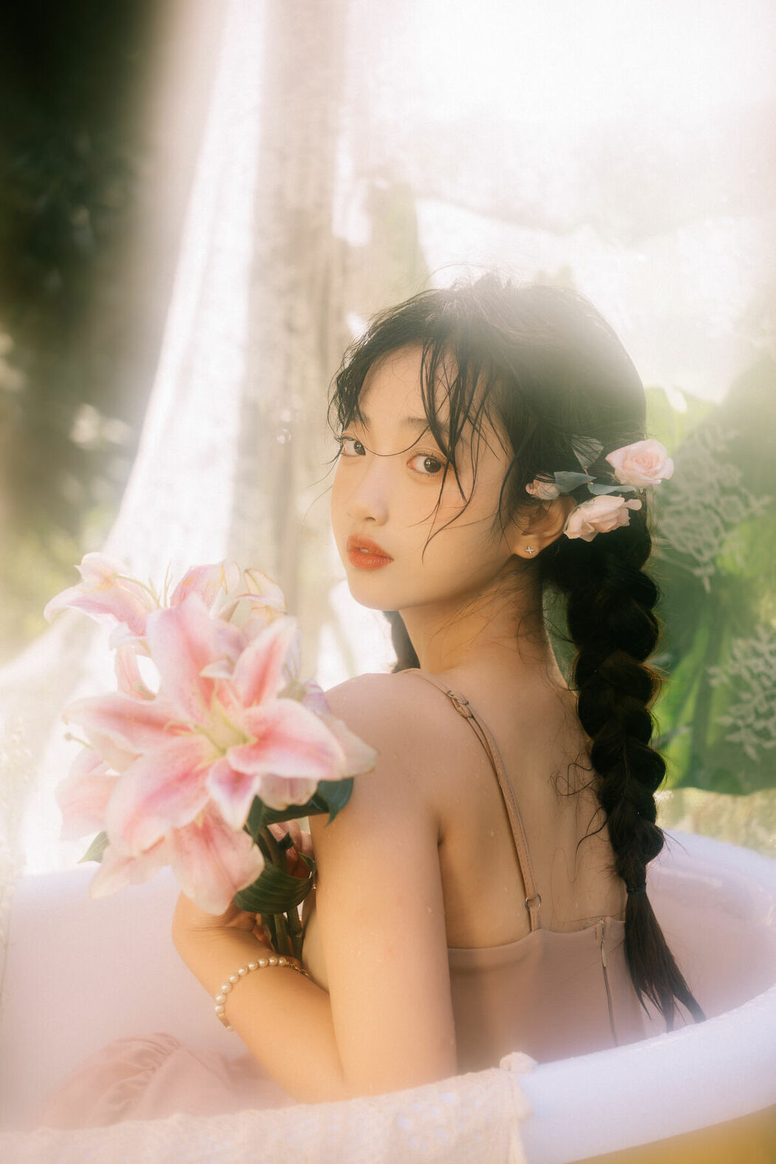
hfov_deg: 17.3
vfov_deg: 25.7
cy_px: 582
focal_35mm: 79
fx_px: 2554
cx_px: 388
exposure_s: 1/160
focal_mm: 80
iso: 100
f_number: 4
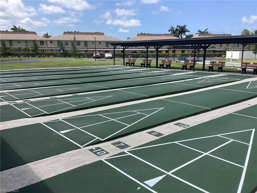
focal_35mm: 31
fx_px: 230
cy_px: 96
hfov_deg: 58.4
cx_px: 128
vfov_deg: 45.4
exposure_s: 1/1456
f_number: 2.4
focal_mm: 3.3
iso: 25
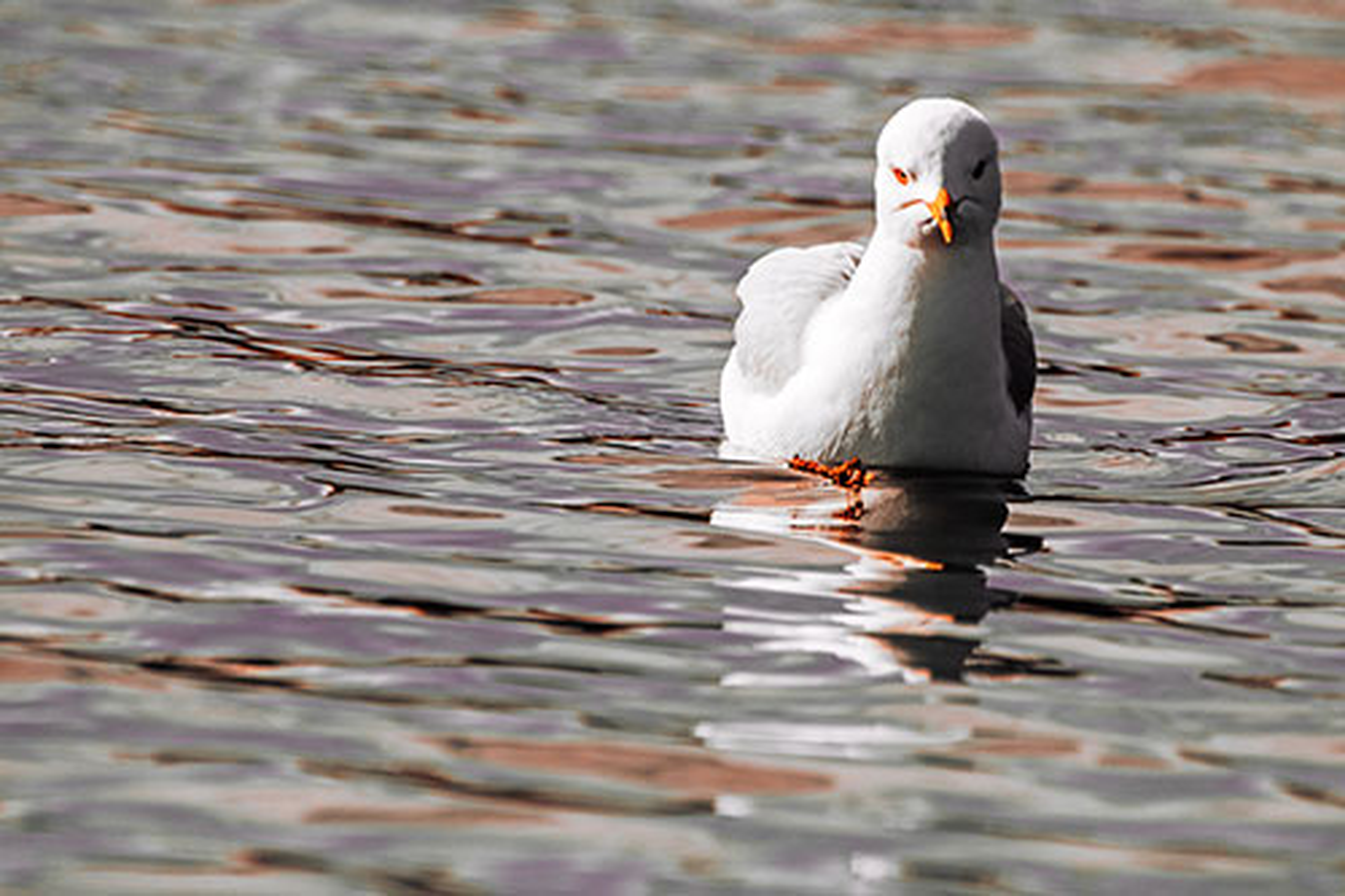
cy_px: 448
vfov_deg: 1.6
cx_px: 672
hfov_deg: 2.4
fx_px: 31745
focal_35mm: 850
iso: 1000
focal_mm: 850
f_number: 12
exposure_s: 1/2000
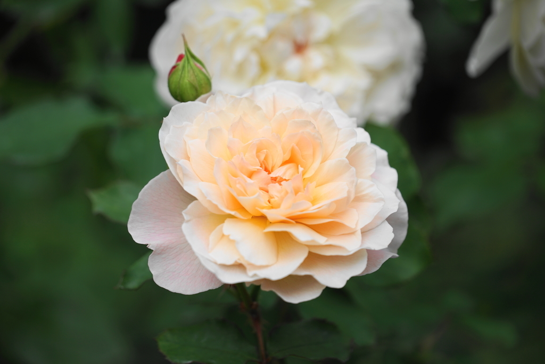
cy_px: 182
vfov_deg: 4.6
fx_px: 4542
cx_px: 272
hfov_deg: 6.9
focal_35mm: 300
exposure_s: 1/400
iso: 100
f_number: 6.3
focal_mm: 300
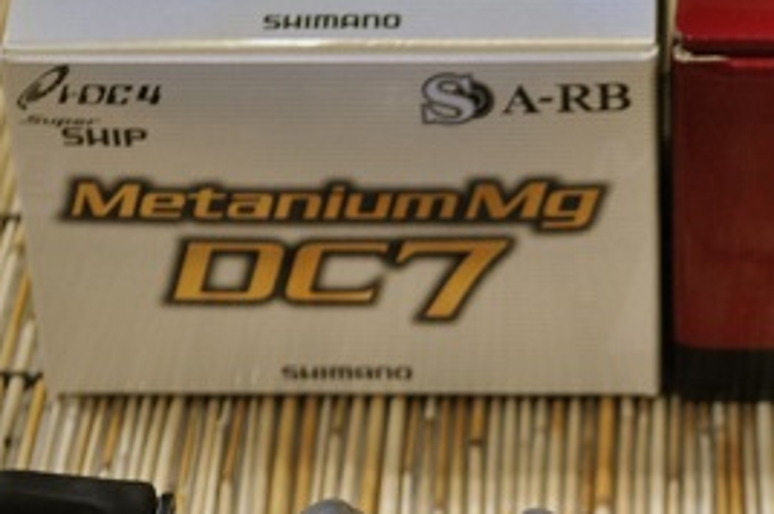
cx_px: 696
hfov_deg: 11.8
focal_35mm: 173
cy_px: 557
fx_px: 3715
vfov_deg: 7.9
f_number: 5.6
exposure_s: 1/40
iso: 800
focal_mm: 48
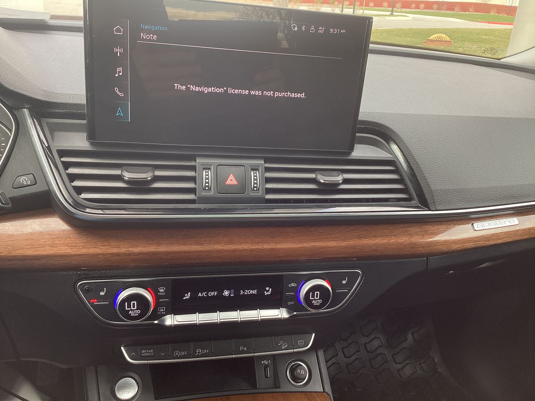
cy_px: 200
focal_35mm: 31
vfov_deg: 45.4
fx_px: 479
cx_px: 268
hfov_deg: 58.4
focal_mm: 3.3
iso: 50
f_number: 2.4
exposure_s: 1/120
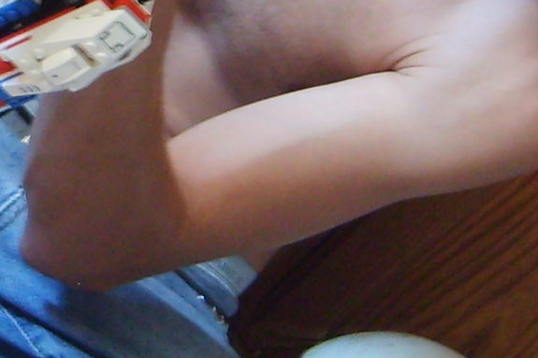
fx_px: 2420
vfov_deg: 8.4
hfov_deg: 12.4
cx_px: -82
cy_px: -36
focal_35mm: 162
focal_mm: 5.8
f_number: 2.8
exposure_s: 1/15
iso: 140
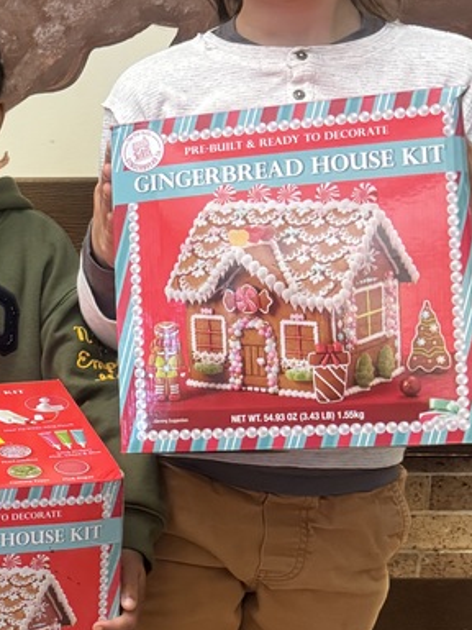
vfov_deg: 30.2
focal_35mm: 64
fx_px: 1164
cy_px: 387
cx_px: -64
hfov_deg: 21.6
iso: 640
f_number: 1.78
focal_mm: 6.76
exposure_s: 1/60
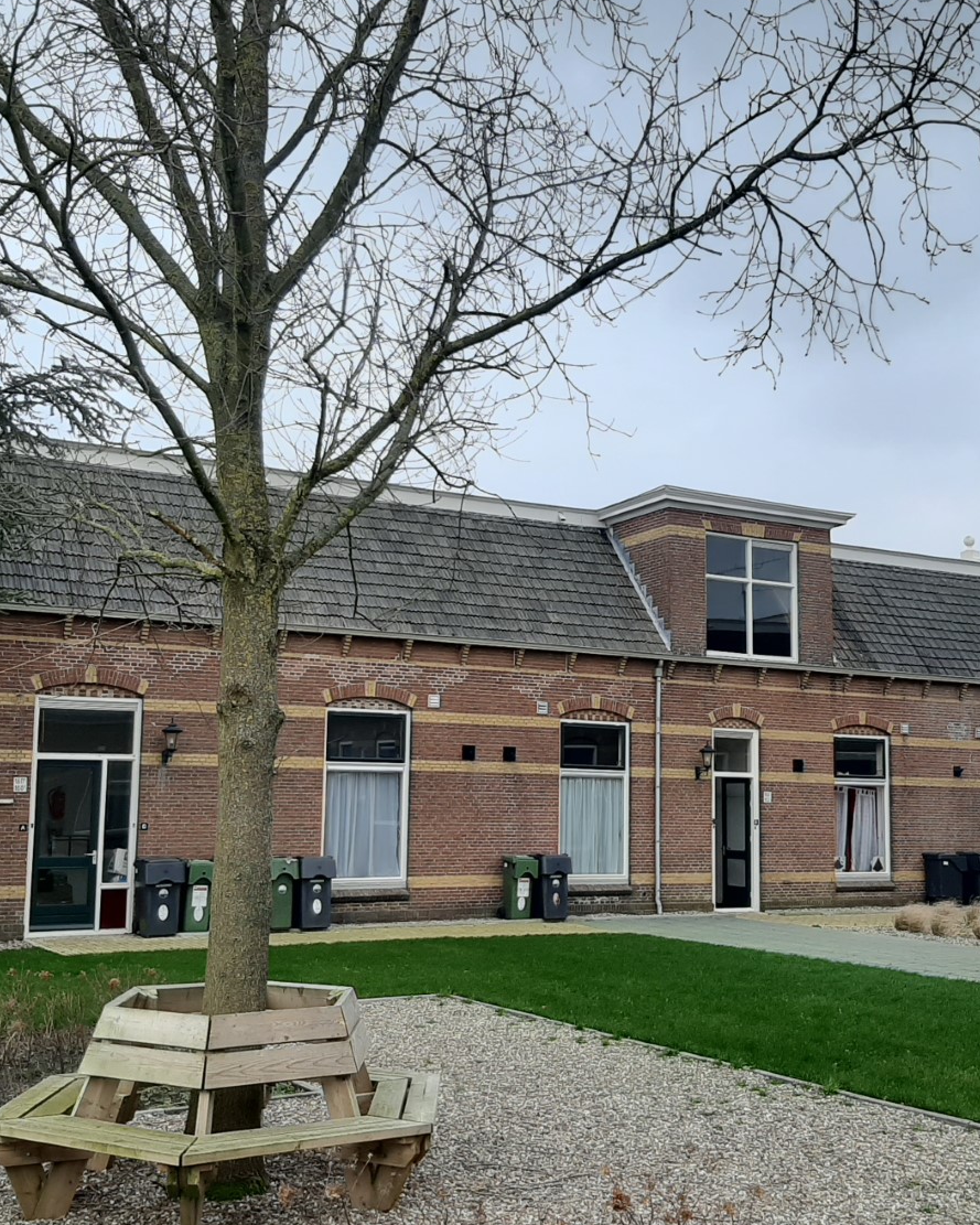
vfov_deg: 46.8
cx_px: 548
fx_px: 1414
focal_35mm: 39
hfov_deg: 38.2
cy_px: 654
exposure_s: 1/149
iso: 40
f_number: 1.7
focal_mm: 3.93
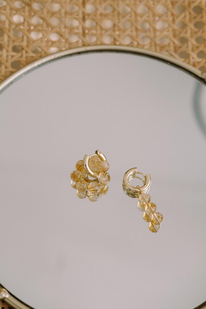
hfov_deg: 25.5
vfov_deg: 37.5
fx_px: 455
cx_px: 103
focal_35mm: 53
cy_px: 154
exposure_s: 1/250
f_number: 4.5
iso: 160
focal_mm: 35
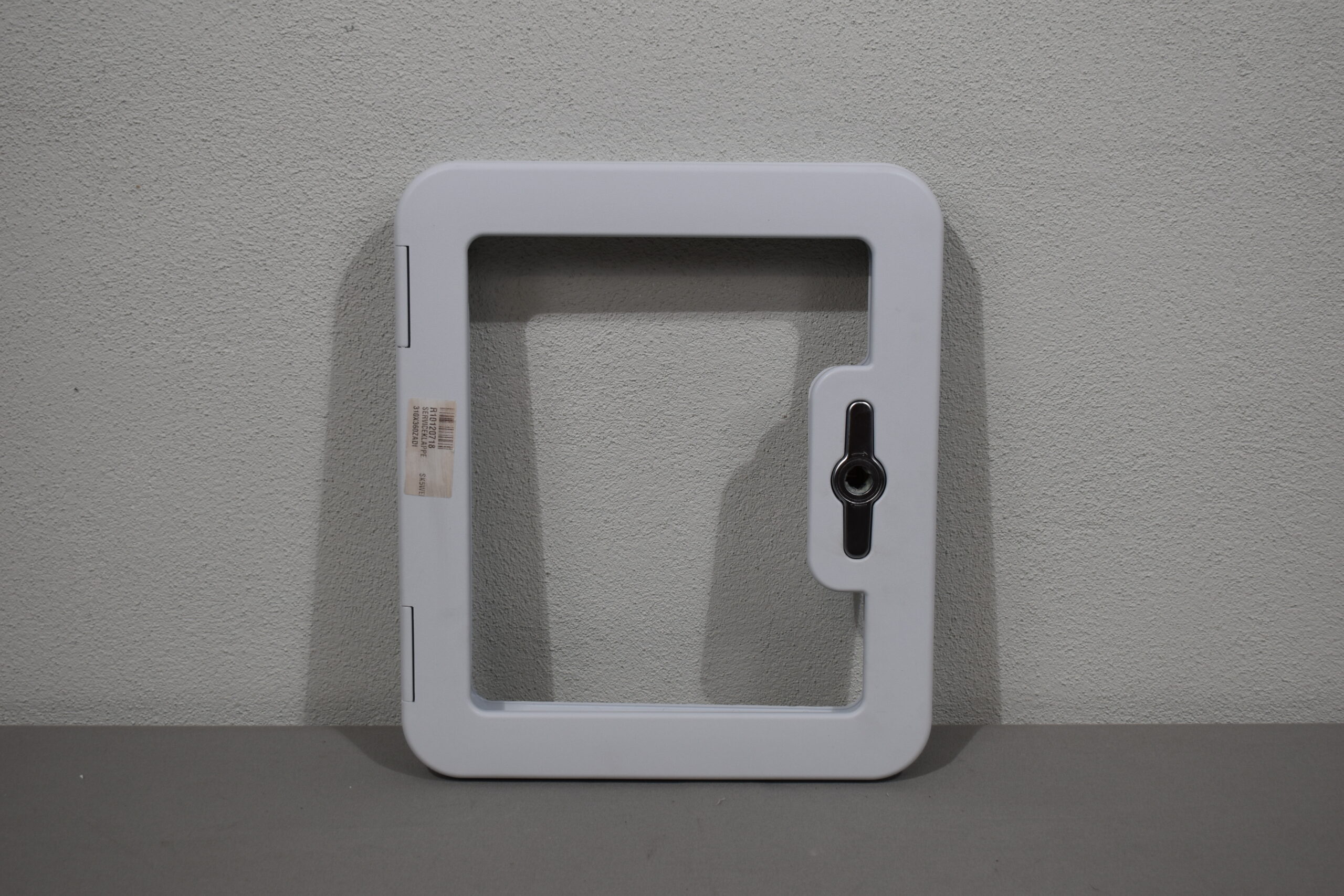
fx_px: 1904
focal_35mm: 51
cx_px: 672
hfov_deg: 38.9
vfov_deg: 26.5
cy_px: 448
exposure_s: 1/125
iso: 250
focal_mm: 34
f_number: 5.6
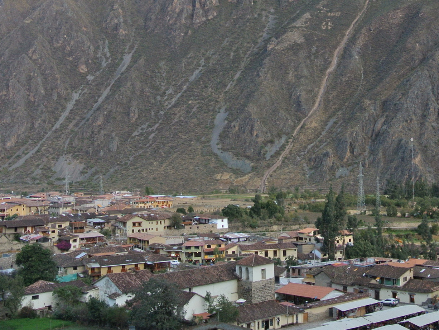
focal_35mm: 53
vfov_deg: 27.2
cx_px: 294
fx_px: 672
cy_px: 89
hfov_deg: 35.8
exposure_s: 1/125
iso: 220
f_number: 3.5
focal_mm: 10
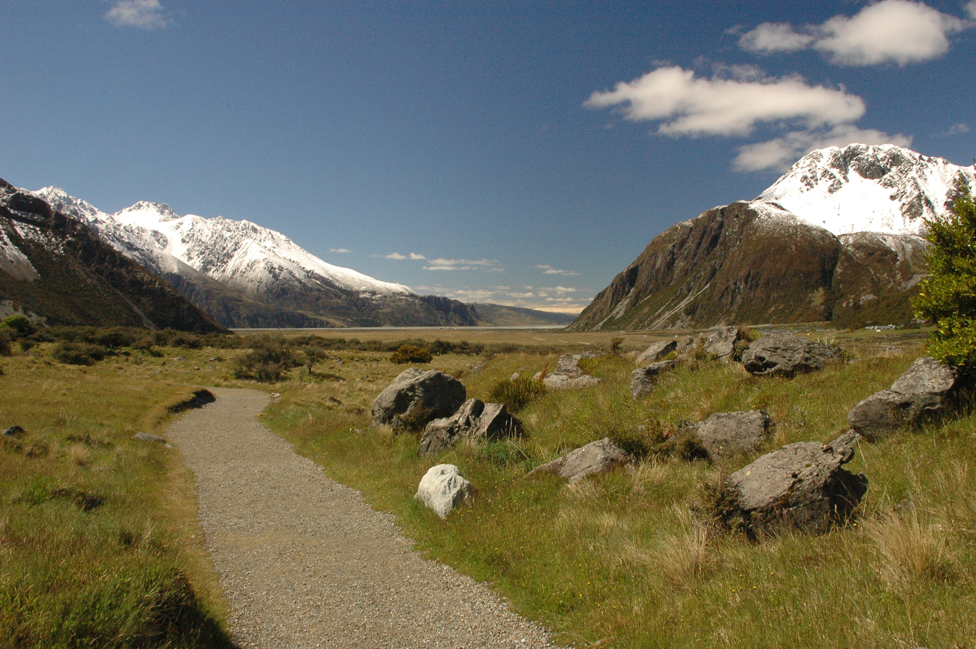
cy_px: 324
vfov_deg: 39.9
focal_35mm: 33
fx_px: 894
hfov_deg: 57.3
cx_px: 488
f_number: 22
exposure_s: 1/125
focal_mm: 22
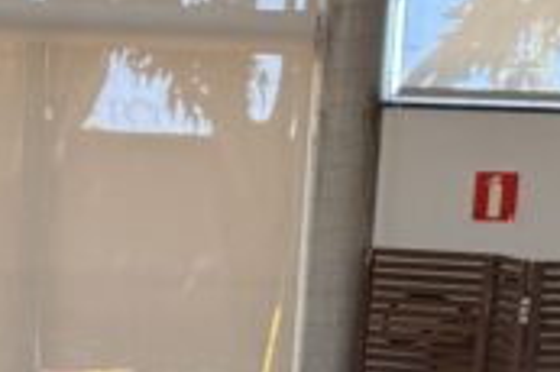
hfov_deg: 12.0
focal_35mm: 169
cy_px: 1074
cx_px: 0
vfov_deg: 7.3
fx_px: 2626
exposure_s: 1/97
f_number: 1.78
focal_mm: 6.76
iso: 200
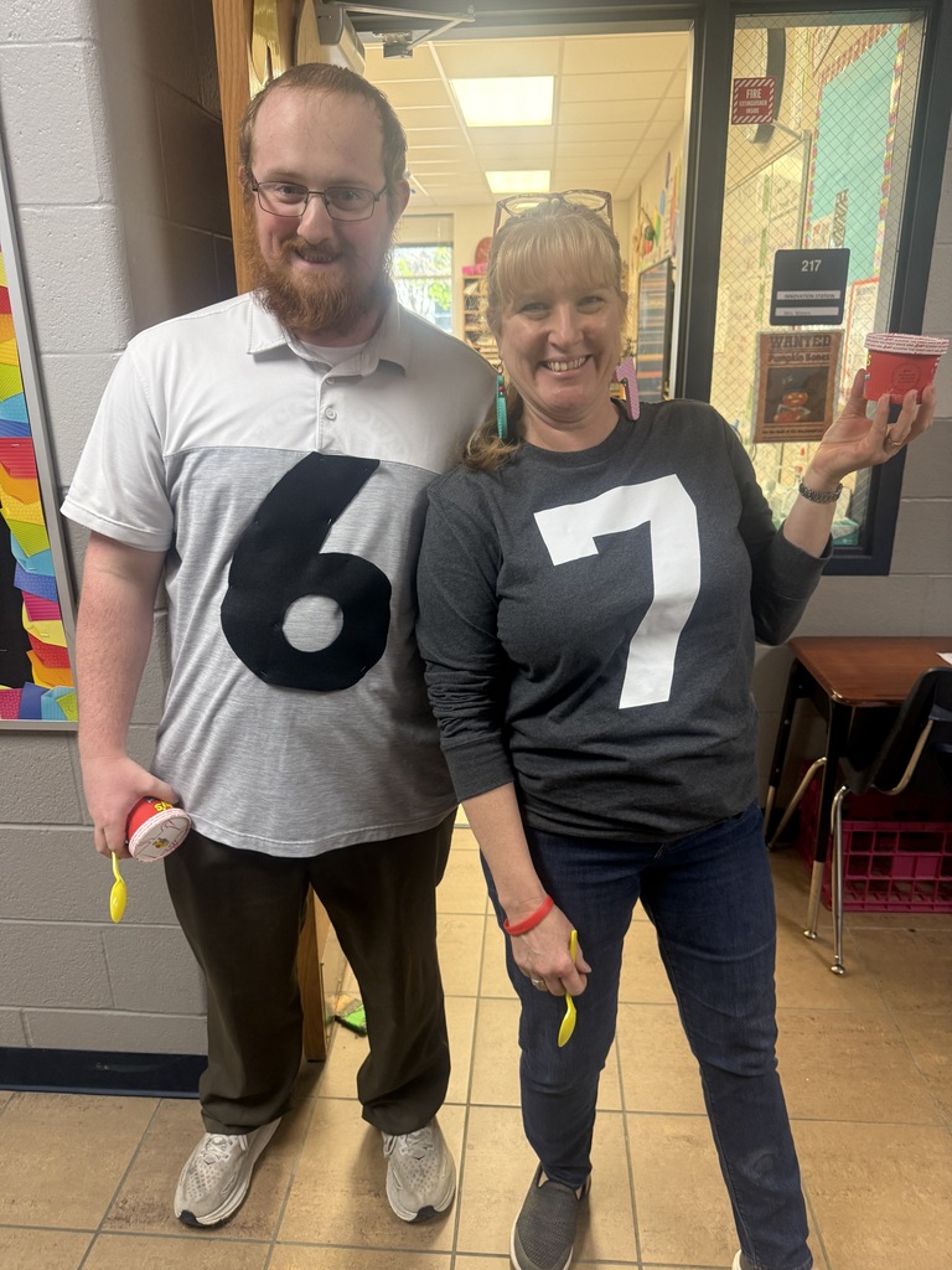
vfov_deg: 71.6
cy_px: 635
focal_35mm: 24
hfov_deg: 56.8
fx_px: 880
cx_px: 476
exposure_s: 1/60
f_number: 1.78
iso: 250
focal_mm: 6.76
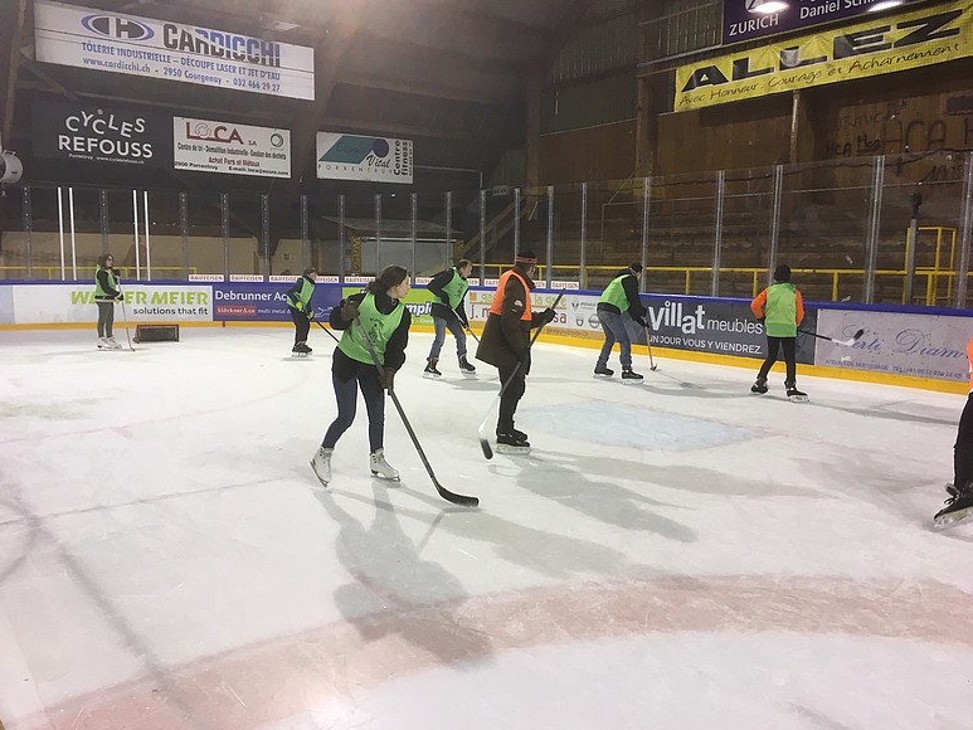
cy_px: 355
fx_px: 843
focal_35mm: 30
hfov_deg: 60.0
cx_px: 478
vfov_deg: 46.8
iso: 32
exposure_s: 1/33
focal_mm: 4.15
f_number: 2.2
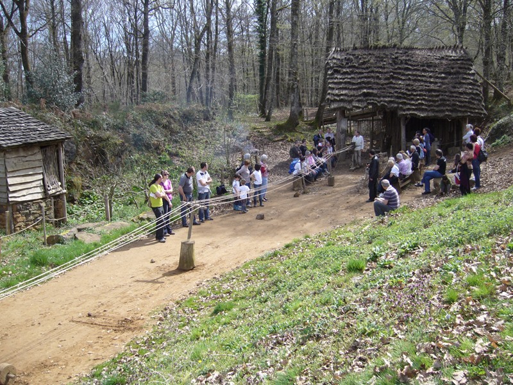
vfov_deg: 40.7
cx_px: 256
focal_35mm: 35
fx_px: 519
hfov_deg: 52.6
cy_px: 192
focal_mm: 5.8
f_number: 2.8
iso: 80
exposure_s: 1/320
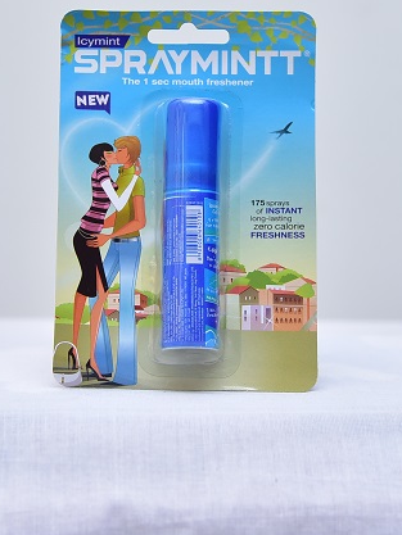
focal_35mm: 63
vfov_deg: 30.7
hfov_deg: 23.3
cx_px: 193
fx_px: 975
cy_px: 227
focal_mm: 52
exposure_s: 1/125
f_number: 4
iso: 1250
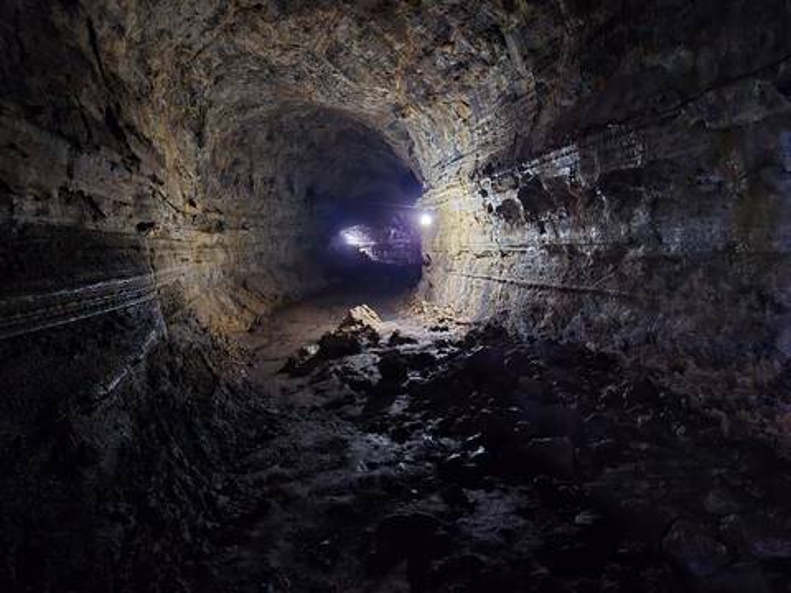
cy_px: 296
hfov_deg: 73.9
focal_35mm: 23
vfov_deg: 58.9
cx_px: 396
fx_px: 526
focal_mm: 5.4
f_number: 1.8
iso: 3200
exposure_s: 1/8.59
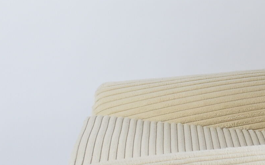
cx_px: 328
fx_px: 1032
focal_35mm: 143
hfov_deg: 14.1
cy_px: 156
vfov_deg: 9.1
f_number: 5
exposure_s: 1/125
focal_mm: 25
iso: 800
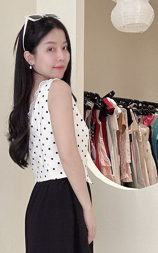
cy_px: 235
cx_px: 48
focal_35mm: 52
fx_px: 358
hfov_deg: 24.7
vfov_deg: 36.1
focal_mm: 2.69
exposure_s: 1/64
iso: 80
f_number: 1.9
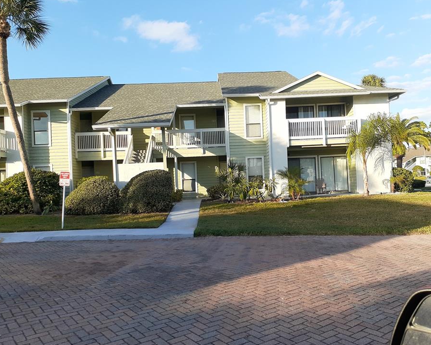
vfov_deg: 48.5
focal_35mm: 30
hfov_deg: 58.8
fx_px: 383
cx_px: 223
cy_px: 173
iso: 40
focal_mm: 3.6
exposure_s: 1/770
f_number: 1.9
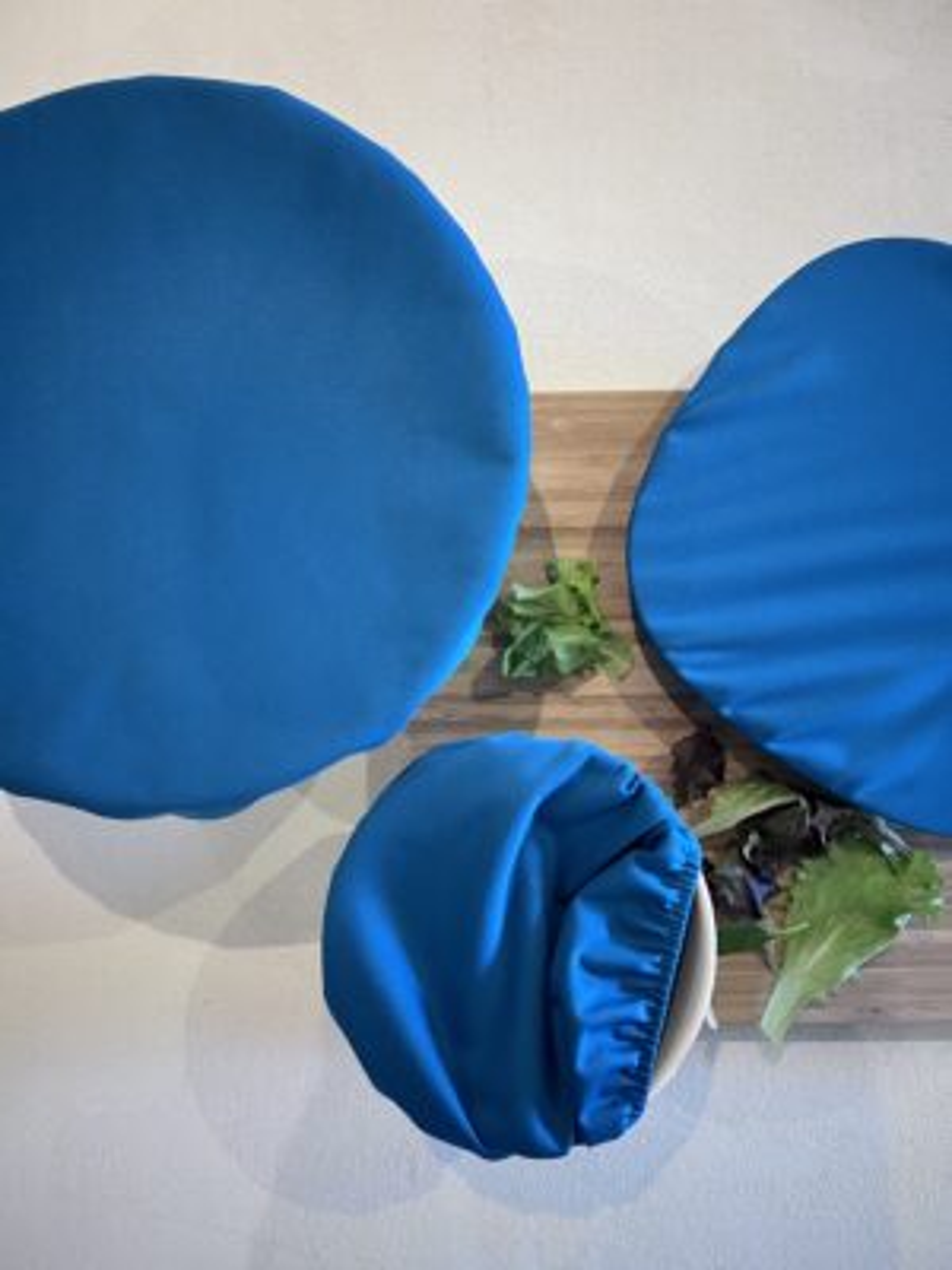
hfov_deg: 53.1
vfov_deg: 67.3
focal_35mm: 26
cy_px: 635
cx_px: 476
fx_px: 953
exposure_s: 1/50
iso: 250
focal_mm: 5.1
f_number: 1.6
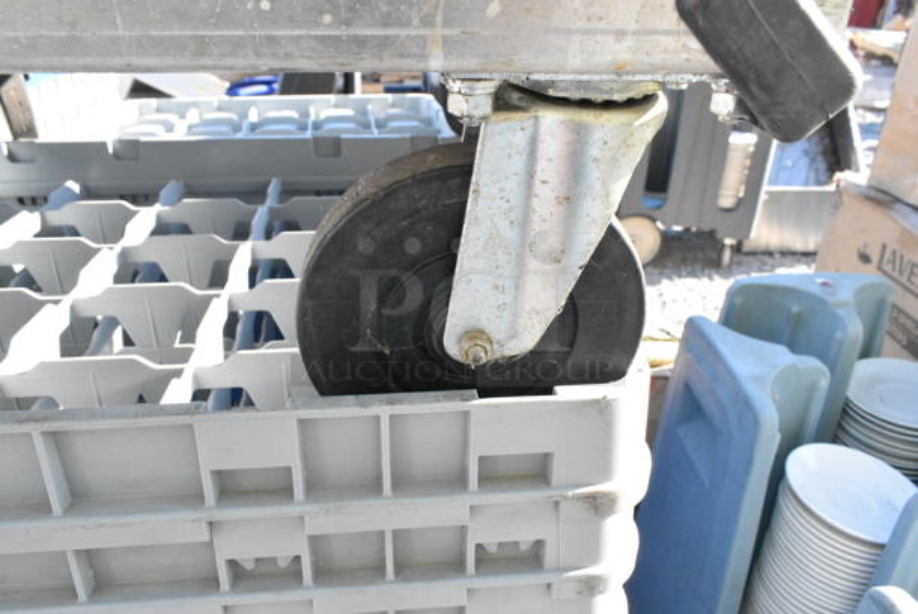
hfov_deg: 67.3
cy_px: 307
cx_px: 459
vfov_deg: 48.0
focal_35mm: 27
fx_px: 689
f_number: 14
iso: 6400
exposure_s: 1/800
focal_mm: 18
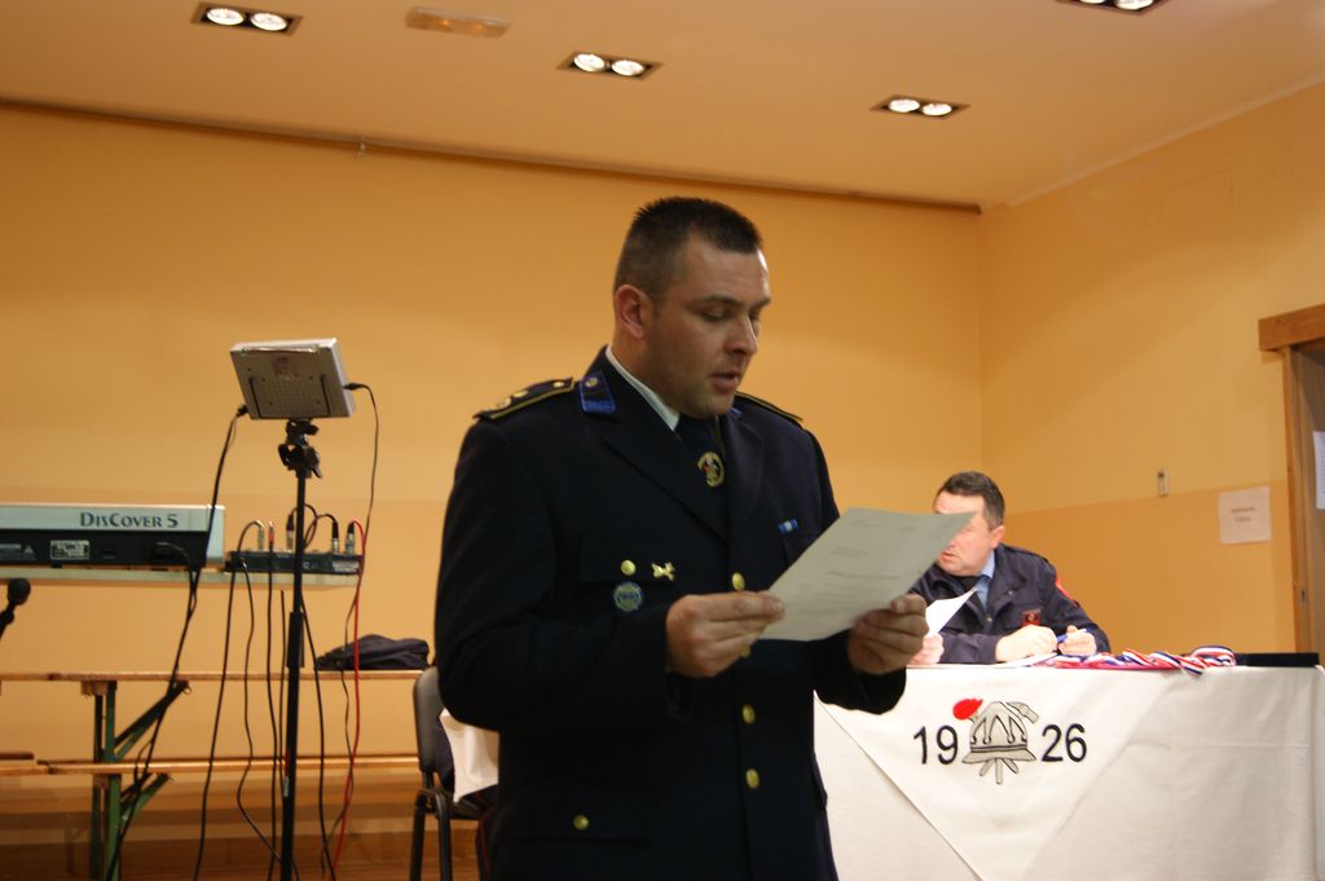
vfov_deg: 29.8
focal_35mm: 45
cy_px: 440
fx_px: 1655
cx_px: 662
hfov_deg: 43.6
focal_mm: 30
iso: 400
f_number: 4.5
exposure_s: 1/10
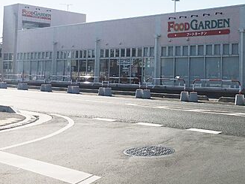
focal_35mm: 55
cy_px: 51
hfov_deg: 33.6
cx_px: 208
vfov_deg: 26.3
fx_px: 389
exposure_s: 1/3205
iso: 25
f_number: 2.2
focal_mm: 4.15
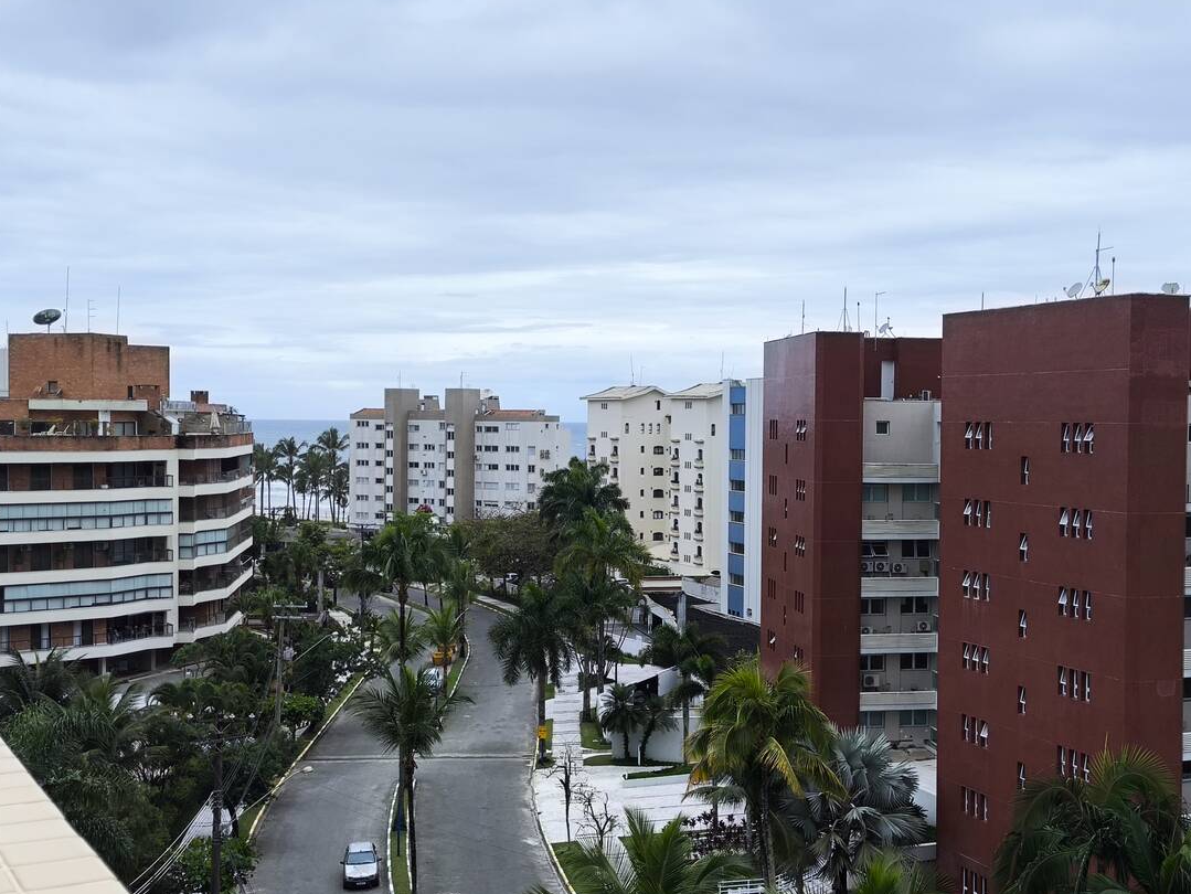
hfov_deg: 42.7
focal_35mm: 44
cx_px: 715
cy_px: 480
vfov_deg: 32.9
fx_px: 1514
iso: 50
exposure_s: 1/595
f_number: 1.7
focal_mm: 4.71
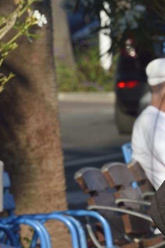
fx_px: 4877
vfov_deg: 2.9
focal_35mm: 709
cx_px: 315
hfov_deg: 1.9
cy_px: 161
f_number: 10
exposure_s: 1/320
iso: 200
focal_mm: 185
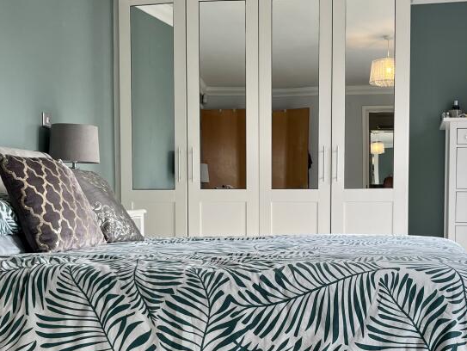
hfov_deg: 38.8
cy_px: 233
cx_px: 273
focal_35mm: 49
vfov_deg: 29.5
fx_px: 661
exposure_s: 1/122
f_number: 1.6
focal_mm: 5.1
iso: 50
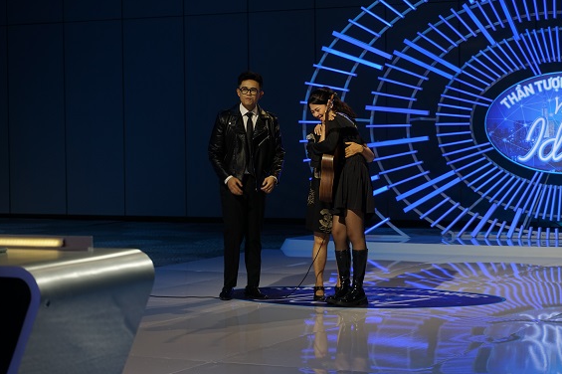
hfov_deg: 21.9
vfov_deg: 14.7
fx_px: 1451
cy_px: 161
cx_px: 325
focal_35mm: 93
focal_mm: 75
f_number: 4
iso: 250
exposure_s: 1/100
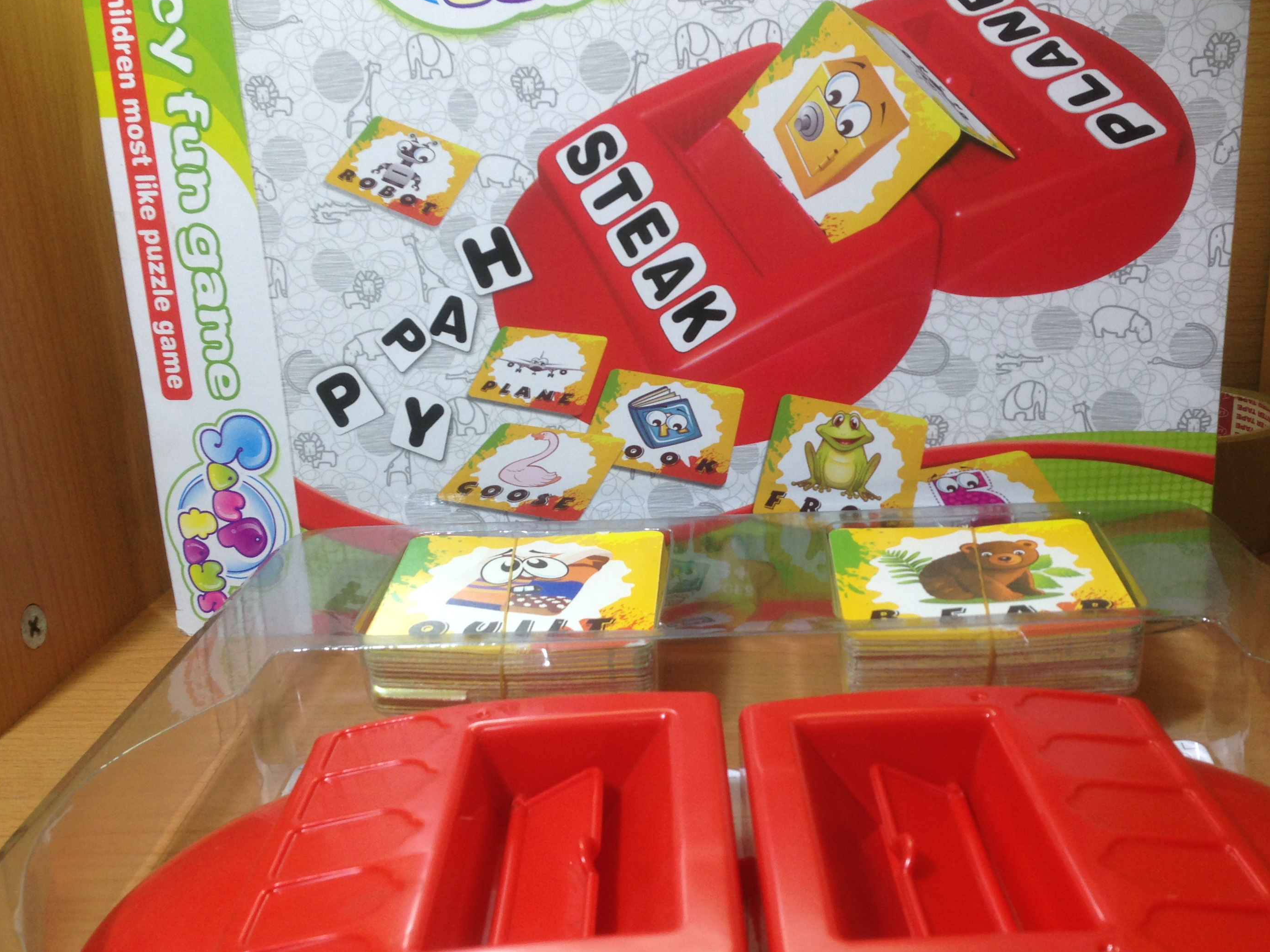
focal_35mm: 39
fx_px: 1431
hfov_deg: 47.7
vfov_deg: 36.8
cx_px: 727
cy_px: 527
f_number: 2.4
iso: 64
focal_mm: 4.12
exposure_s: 1/20
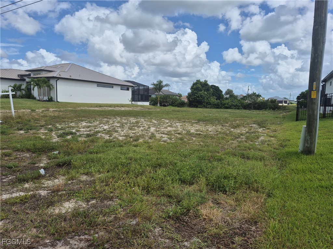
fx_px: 221
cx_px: 166
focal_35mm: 23
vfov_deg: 58.9
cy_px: 124
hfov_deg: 73.9
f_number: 1.8
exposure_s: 1/3000
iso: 25
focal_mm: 5.4
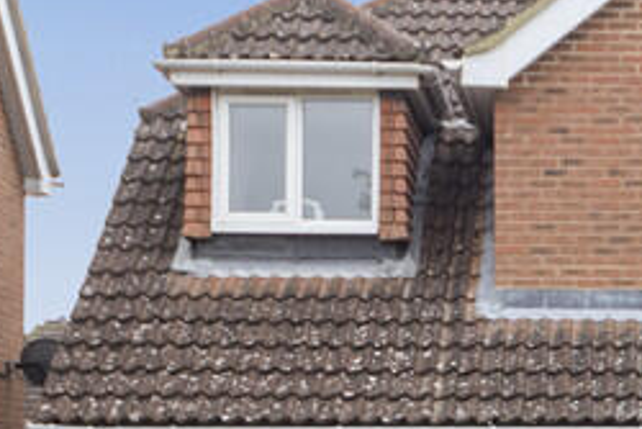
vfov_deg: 11.0
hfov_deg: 16.1
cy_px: 477
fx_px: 2195
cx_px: 722
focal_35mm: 123
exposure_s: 1/125
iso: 100
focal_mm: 20
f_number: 5.3
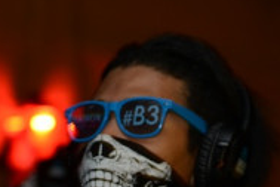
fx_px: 1532
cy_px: 239
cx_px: 157
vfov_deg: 6.9
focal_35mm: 197
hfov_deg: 10.4
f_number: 2.8
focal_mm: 62
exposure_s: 1/30
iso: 800
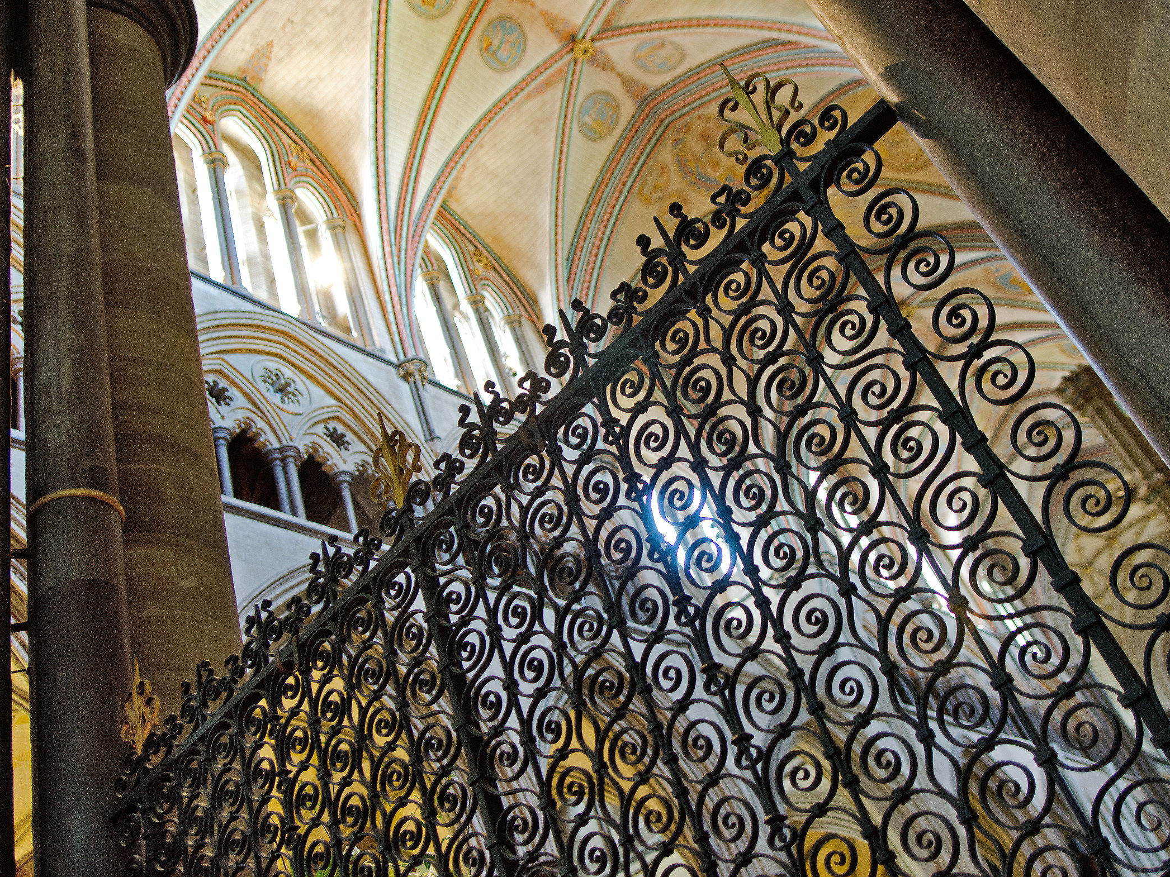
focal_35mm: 33
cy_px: 435
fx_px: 1115
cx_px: 650
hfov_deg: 55.2
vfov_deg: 42.9
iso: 500
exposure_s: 1/30
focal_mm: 20
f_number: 2.5
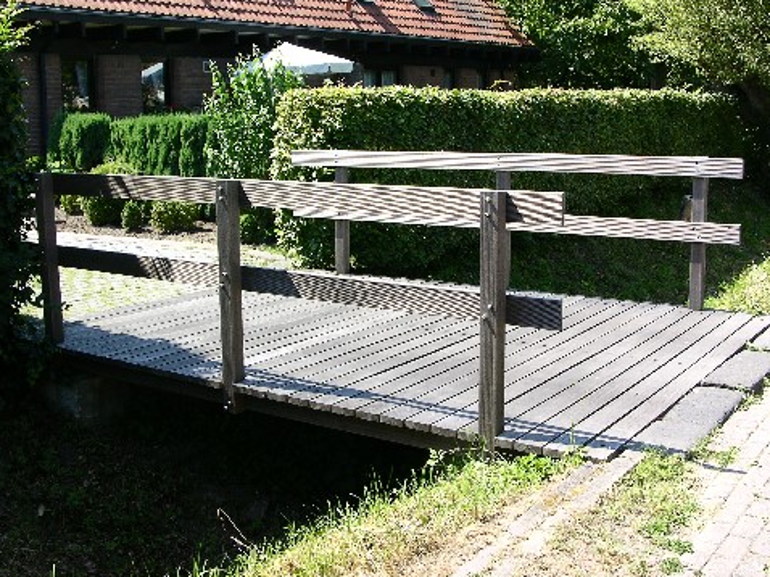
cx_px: 405
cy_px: 251
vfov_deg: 33.5
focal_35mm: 43
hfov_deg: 43.9
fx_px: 956
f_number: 5.6
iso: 50
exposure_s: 1/83.7
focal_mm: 8.9
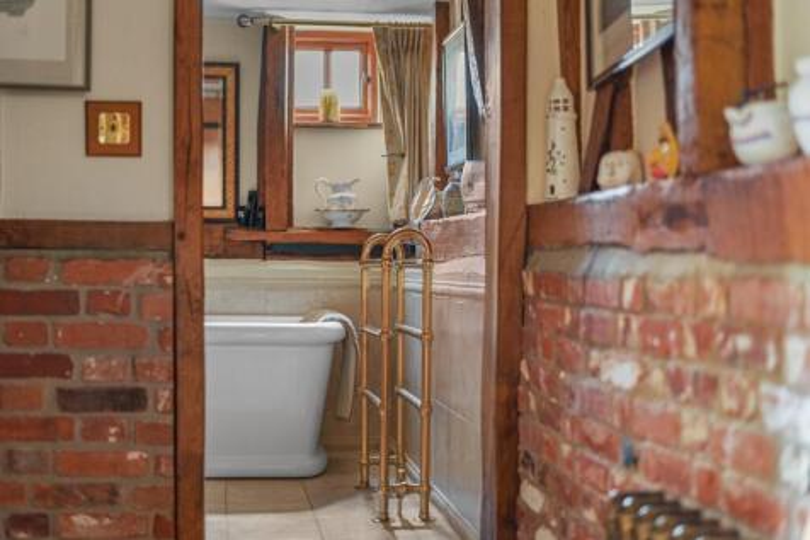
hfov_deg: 39.6
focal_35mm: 50
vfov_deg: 27.0
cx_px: 405
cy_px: 270
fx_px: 1125
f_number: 1.8
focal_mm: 50
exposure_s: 1/2
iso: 400
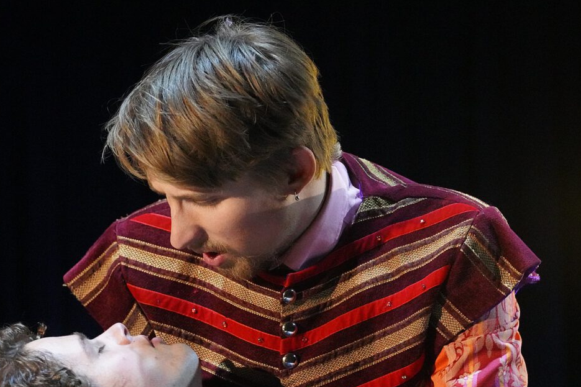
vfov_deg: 6.5
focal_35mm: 212
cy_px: 301
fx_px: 3421
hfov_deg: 9.7
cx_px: 234
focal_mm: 123
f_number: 3.2
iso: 12800
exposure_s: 1/60
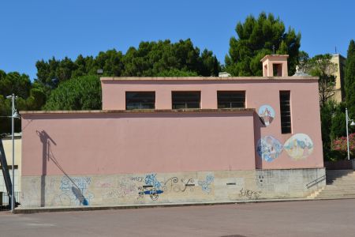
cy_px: 118
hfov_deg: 38.9
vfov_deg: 26.5
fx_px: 503
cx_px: 178
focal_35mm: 51
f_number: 8
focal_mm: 34
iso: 100
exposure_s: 1/250
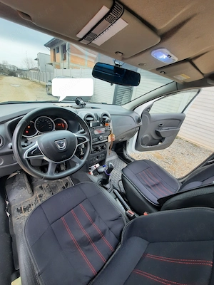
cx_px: 107
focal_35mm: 13
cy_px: 142
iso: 50
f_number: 2.2
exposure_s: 1/50
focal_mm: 1.74
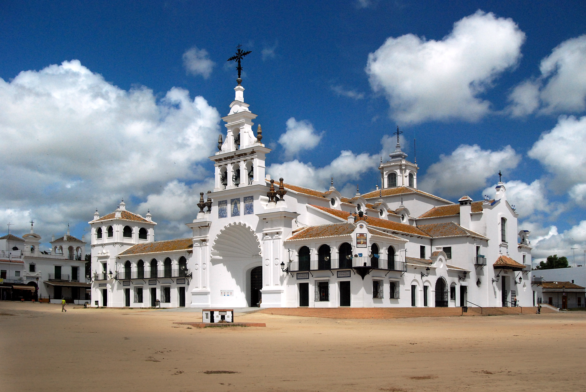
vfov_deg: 37.0
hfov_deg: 53.1
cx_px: 293
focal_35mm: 36
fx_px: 587
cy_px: 196
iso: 800
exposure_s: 1/4000
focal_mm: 24
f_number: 6.3
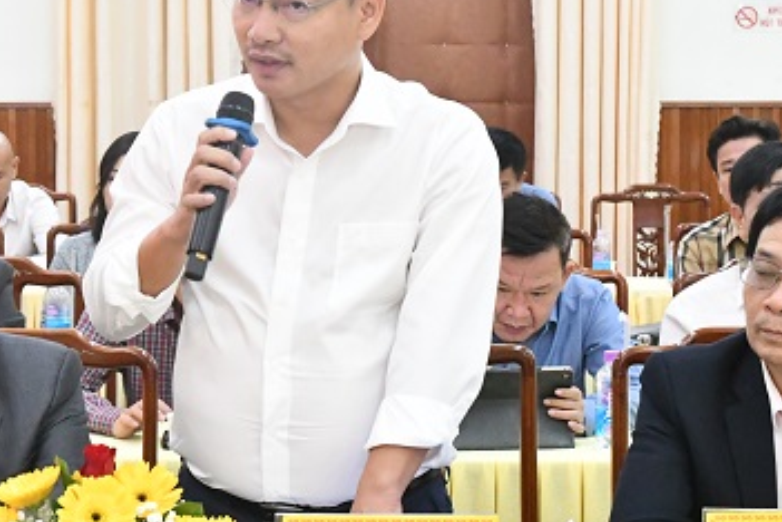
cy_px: 257
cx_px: 227
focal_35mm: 123
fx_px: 2672
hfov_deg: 16.6
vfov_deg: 11.1
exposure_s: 1/80
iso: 12800
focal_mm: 48
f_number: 8
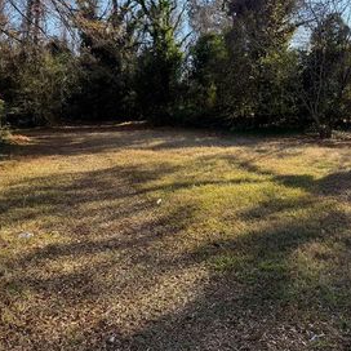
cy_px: 128
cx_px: 208
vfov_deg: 42.5
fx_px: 447
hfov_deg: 42.7
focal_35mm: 39
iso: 100
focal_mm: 6.76
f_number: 1.78
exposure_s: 1/1314
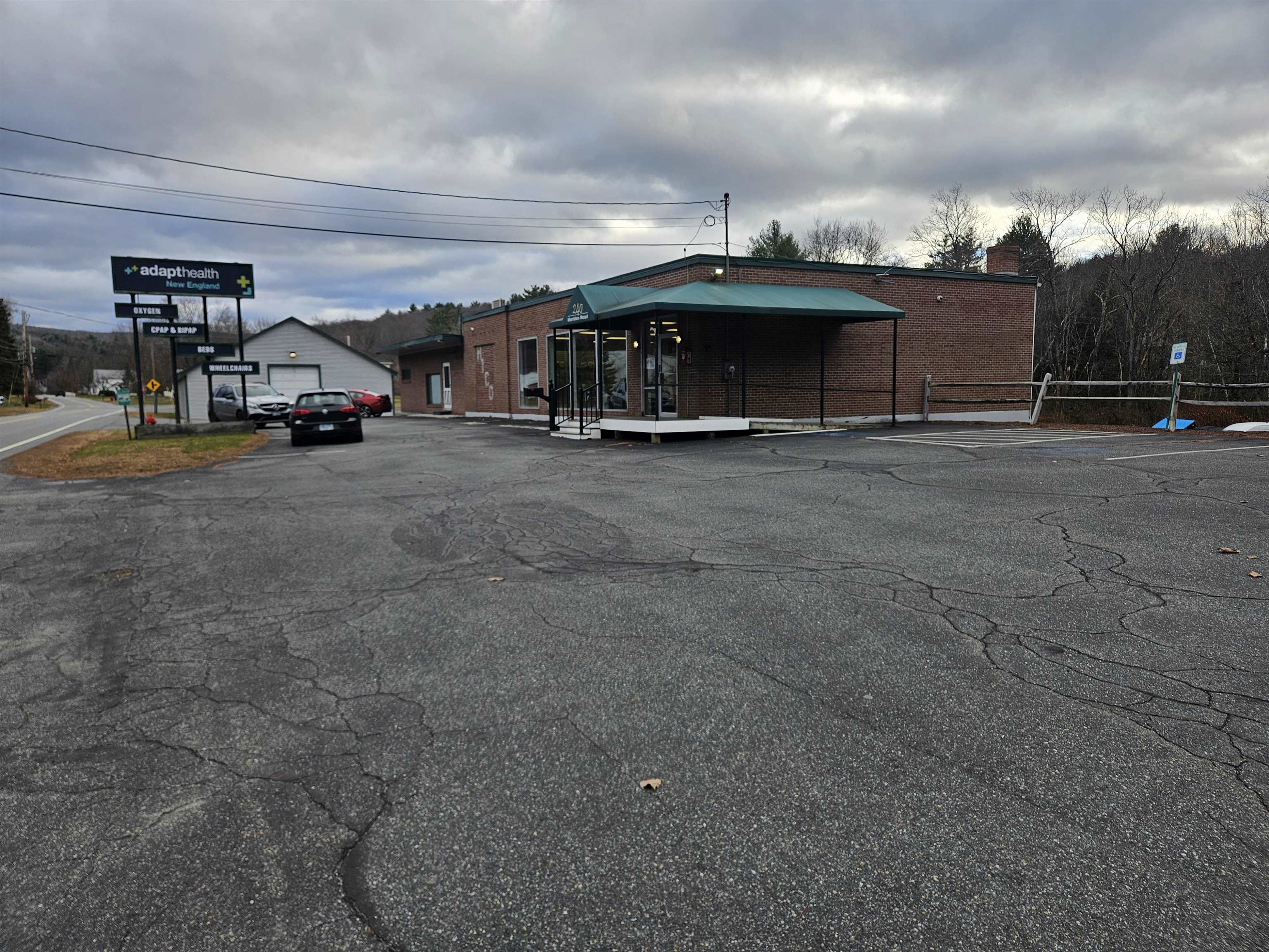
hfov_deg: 73.9
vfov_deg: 58.9
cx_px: 634
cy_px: 476
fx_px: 843
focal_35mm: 23
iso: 25
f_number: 1.8
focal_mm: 5.4
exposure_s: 1/591
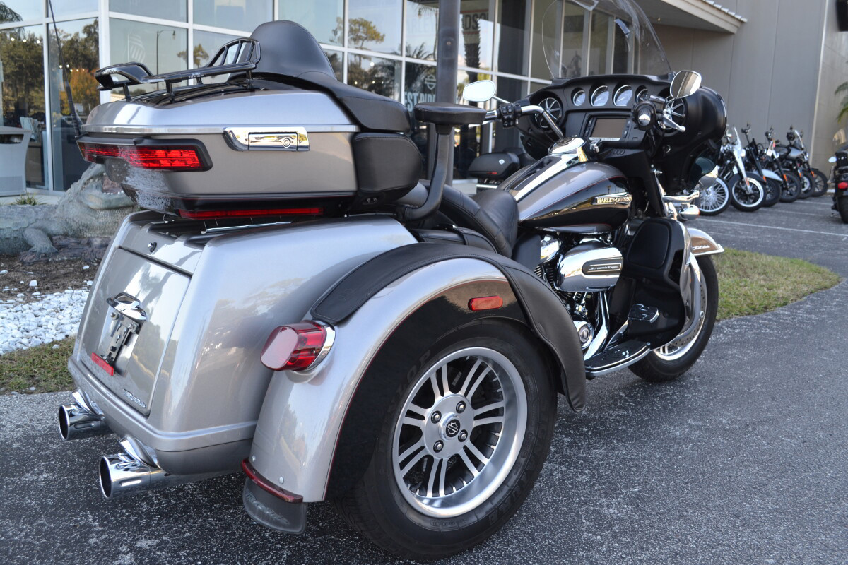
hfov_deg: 57.2
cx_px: 424
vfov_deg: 40.0
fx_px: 777
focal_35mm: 33
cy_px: 282
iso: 280
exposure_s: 1/125
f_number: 5.6
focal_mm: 22
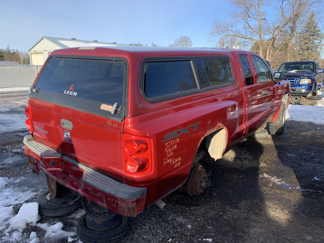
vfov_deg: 53.1
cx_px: 162
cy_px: 122
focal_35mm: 26
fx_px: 243
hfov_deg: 67.3
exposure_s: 1/835
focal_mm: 4.25
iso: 25
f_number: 1.8
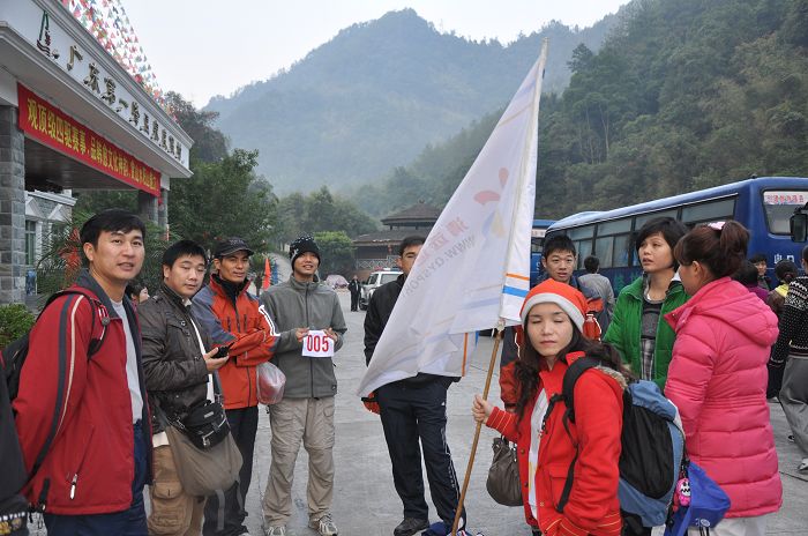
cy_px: 268
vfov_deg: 36.7
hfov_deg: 53.2
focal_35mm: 36
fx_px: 807
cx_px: 404
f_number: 3.8
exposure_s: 1/160
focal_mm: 24
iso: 320
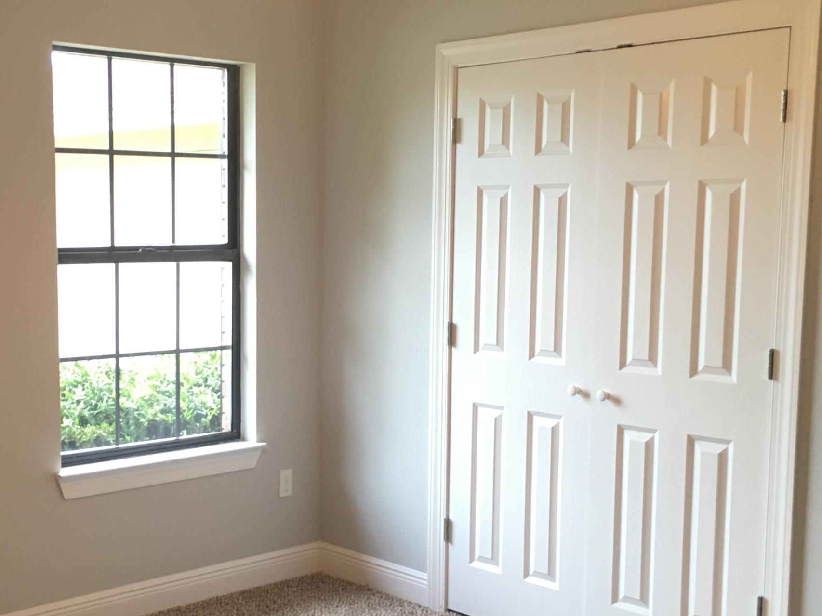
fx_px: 1211
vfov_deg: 28.5
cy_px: 365
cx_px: 264
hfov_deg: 37.0
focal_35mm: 51
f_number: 2.2
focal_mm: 4.15
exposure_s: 1/15
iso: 50
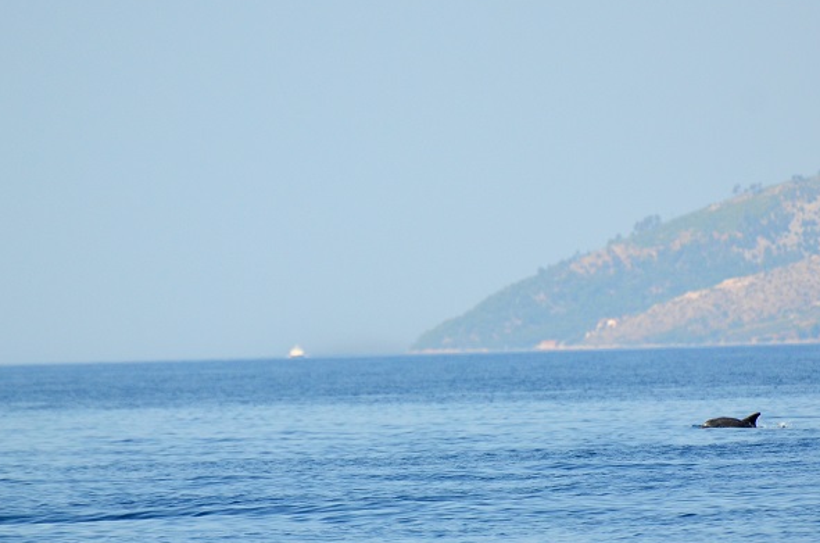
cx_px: 449
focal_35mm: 685
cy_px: 399
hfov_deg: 3.0
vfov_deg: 2.0
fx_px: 15565
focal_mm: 270
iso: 400
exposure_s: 1/2000
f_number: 5.6
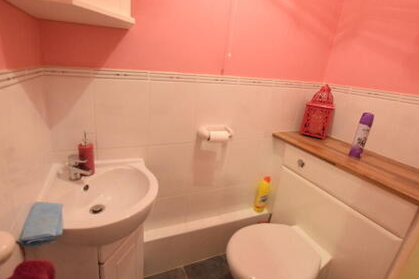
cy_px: 131
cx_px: 191
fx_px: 198
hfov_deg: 93.0
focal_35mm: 17
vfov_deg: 70.4
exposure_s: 1/100
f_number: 5
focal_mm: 10
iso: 6400
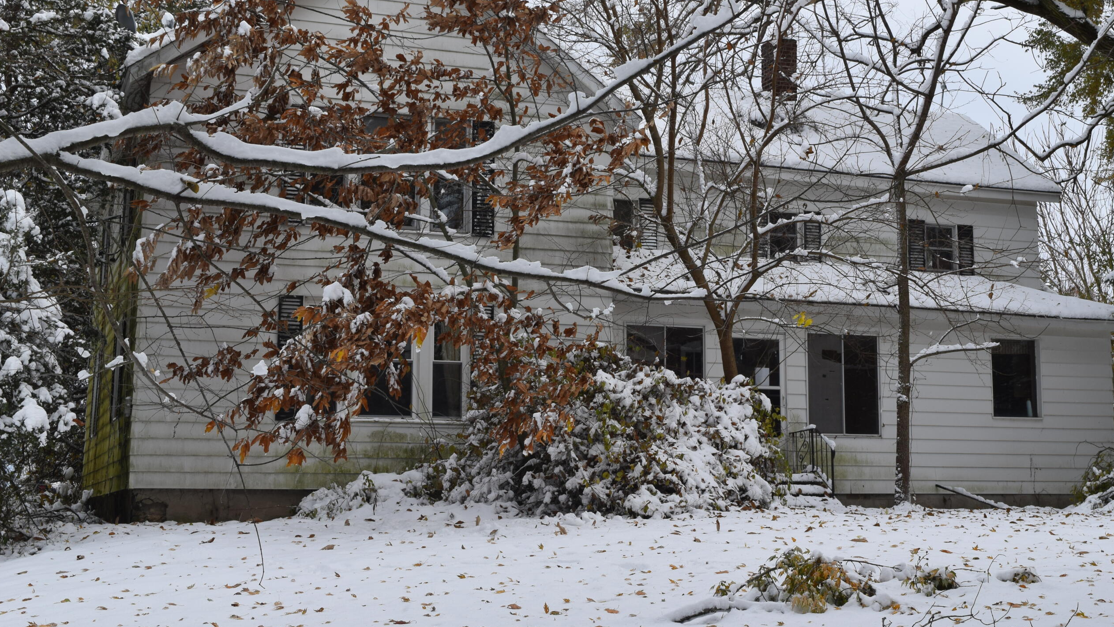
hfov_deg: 37.1
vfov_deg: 21.4
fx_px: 1654
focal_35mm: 56
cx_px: 658
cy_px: 268
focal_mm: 30
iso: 200
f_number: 10
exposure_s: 1/400
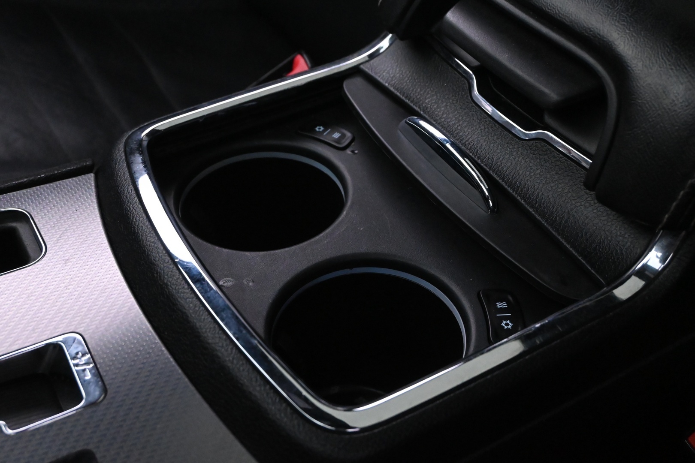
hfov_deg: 46.4
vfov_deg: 31.9
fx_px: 811
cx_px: 348
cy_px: 232
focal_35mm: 42
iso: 6400
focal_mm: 28
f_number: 5.6
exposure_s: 1/30
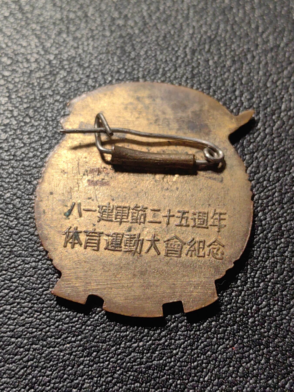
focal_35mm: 56
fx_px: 634
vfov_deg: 34.3
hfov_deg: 26.1
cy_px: 196
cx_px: 147
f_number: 2
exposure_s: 1/100
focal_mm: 5.75
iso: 100
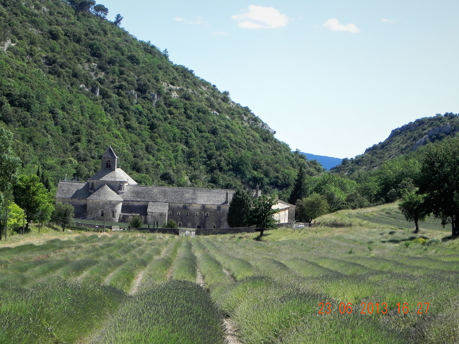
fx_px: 1711
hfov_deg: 15.3
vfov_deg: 11.5
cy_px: 172
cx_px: 230
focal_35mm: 129
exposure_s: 1/404
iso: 160
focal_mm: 23
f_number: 6.3
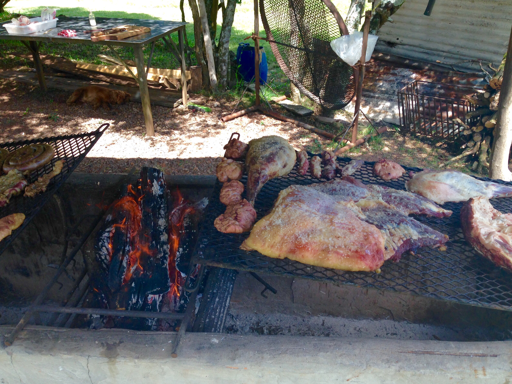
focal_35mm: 34
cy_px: 196
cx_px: 261
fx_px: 503
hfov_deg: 54.0
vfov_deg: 41.8
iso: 50
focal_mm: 4.12
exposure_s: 1/208
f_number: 2.4
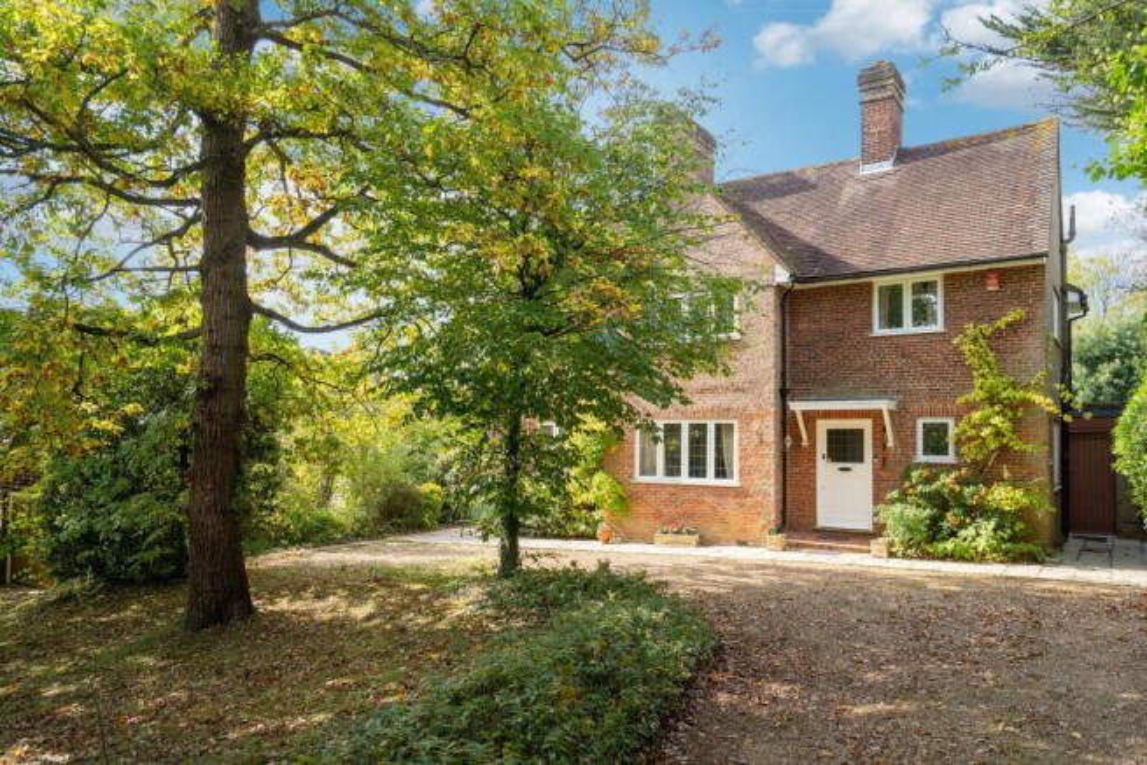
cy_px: 382
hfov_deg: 73.7
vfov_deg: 53.2
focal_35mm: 24
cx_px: 574
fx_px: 765
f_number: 5.6
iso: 320
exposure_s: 1/320
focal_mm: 24
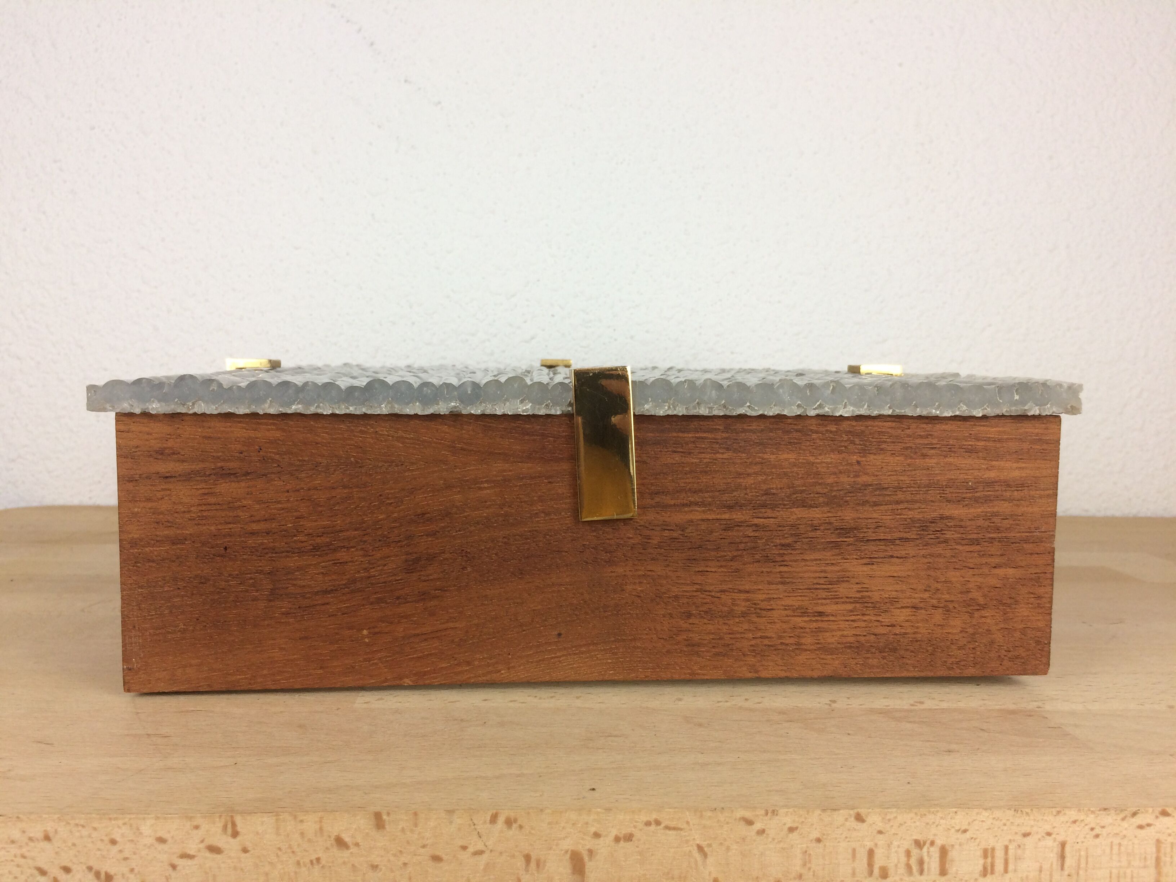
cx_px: 588
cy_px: 441
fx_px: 985
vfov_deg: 48.2
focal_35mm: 29
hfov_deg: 61.7
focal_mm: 4.15
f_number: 2.2
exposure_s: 1/100
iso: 64
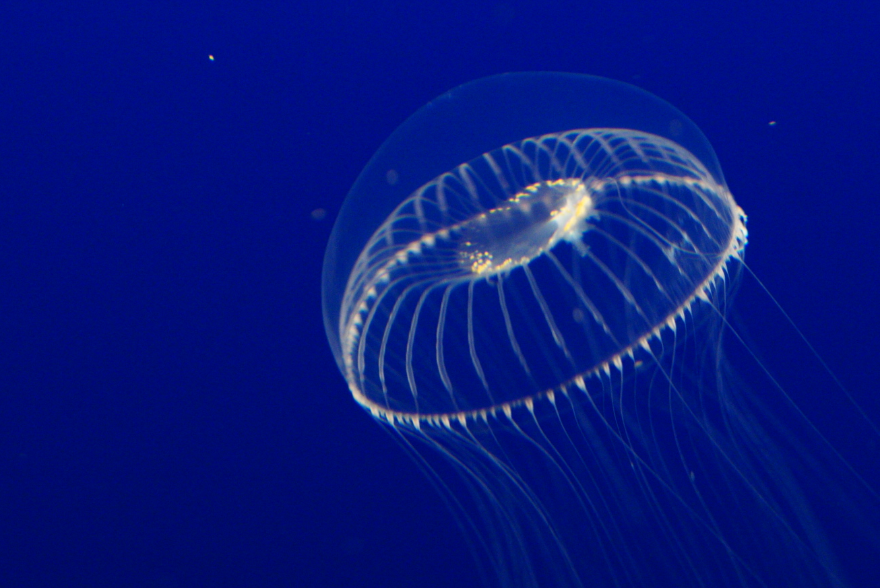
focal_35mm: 167
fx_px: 4085
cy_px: 261
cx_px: 433
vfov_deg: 8.2
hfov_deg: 12.3
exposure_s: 1/160
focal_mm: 90
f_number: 4.5
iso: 4000
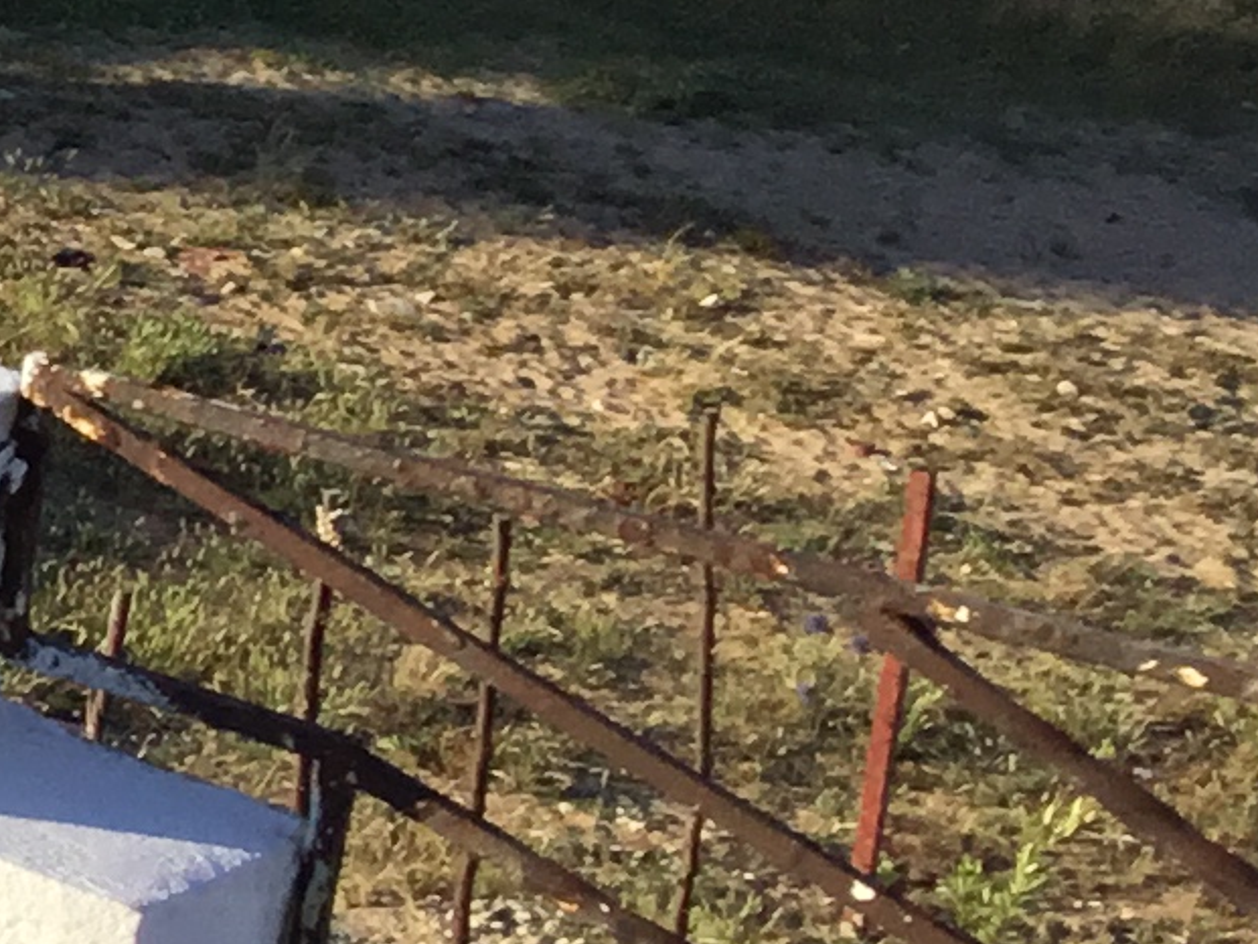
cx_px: -1888
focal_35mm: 163
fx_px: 5925
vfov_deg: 9.0
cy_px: -150
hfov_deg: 10.3
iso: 25
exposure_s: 1/1087
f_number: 2.4
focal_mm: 3.3
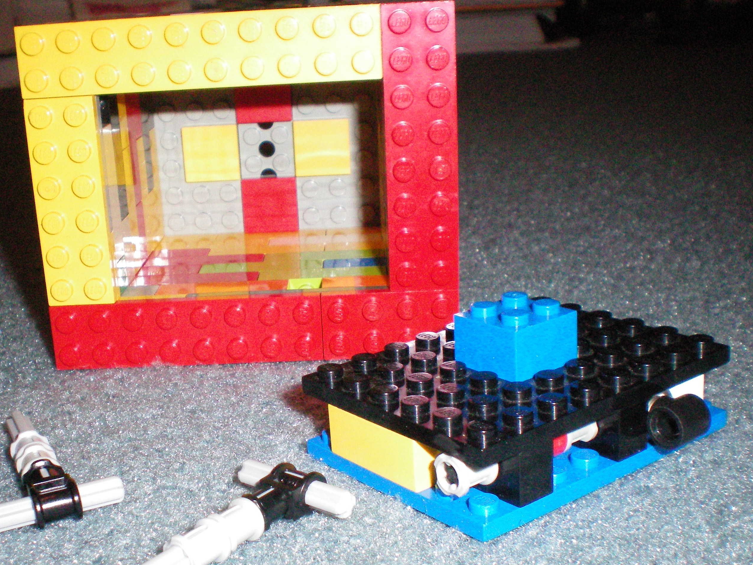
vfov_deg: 29.6
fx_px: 1066
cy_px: 355
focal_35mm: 49
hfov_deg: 38.7
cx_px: 298
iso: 400
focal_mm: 6.3
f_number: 4.6
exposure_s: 1/60
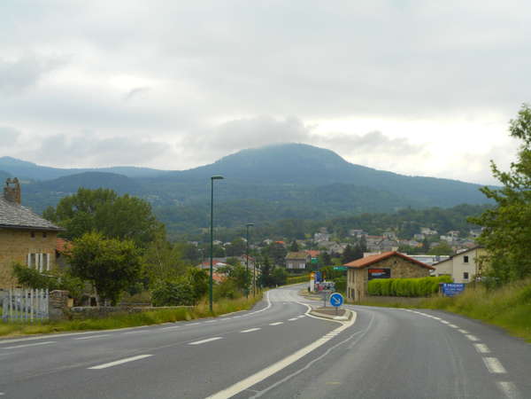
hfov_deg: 29.0
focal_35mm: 67
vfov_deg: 21.9
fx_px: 1028
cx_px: 266
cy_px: 200
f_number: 5.3
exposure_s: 1/160
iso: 80
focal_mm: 12
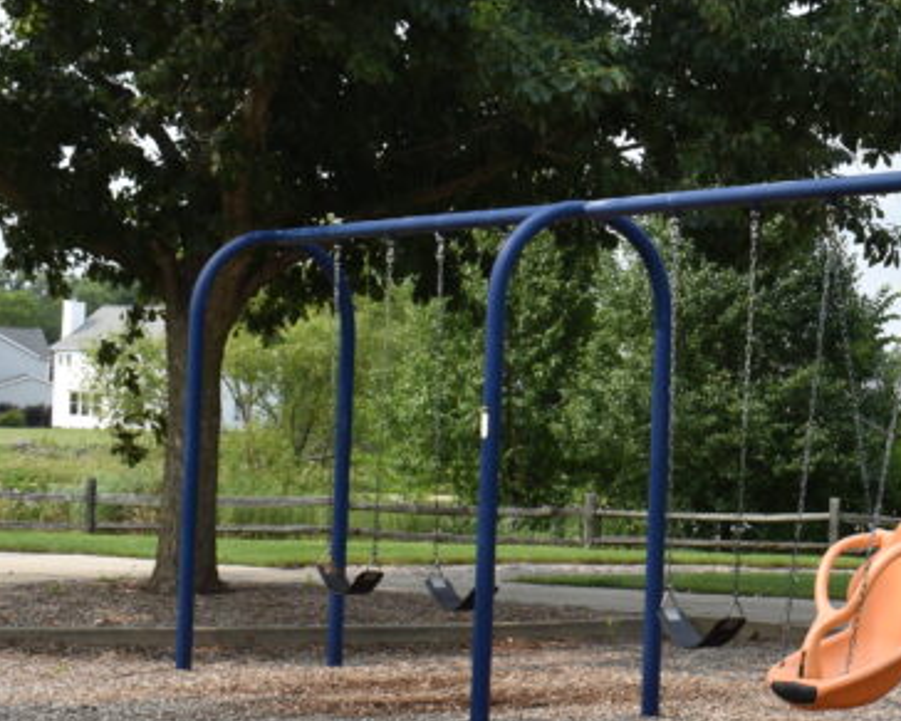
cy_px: 363
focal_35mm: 95
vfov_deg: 16.2
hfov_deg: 19.2
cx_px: 1047
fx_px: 2533
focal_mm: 24
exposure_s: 1/200
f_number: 8
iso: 100
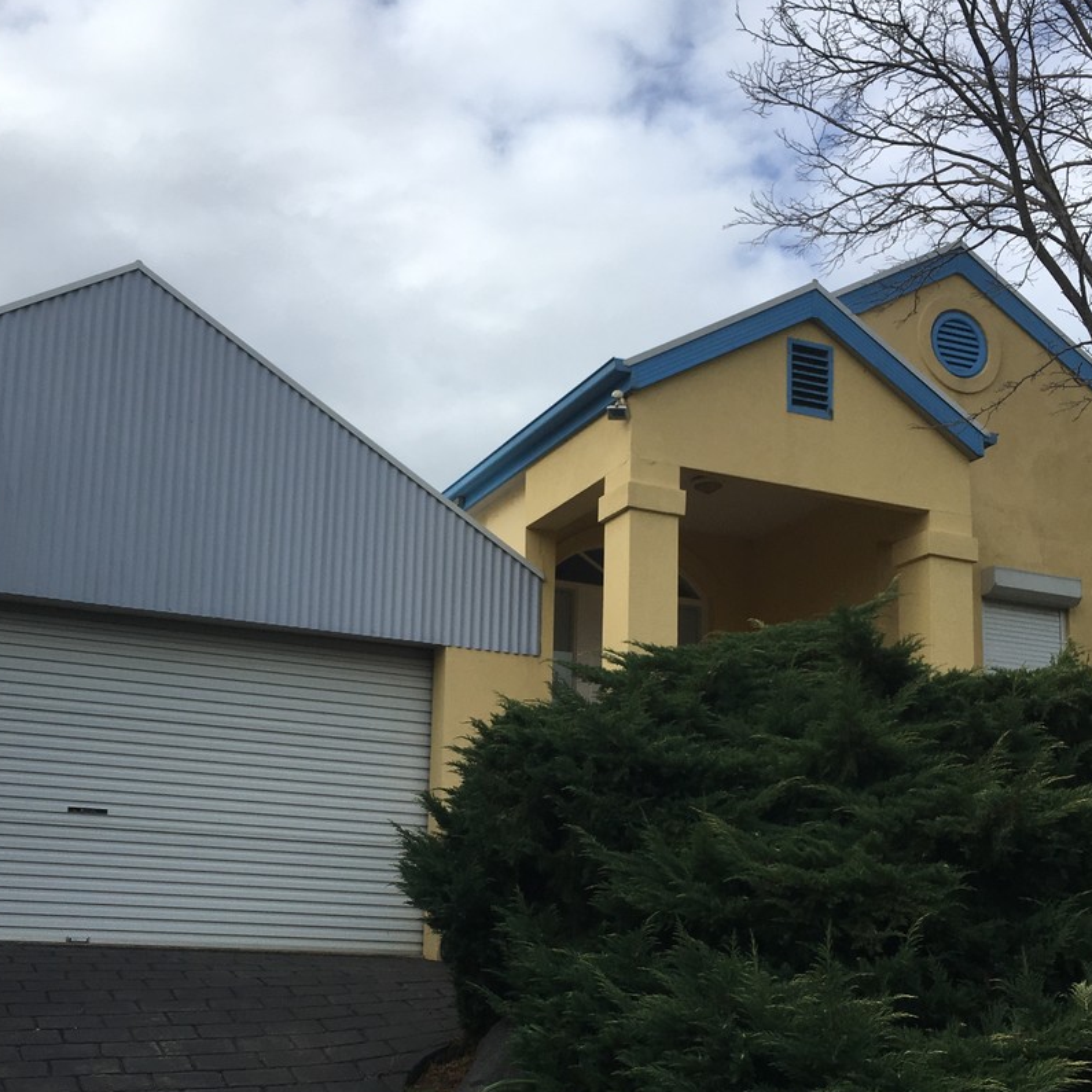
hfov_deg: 38.3
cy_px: 701
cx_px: 510
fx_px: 1570
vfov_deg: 38.0
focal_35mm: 44
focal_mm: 4.15
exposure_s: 1/1350
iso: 25
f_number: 2.2
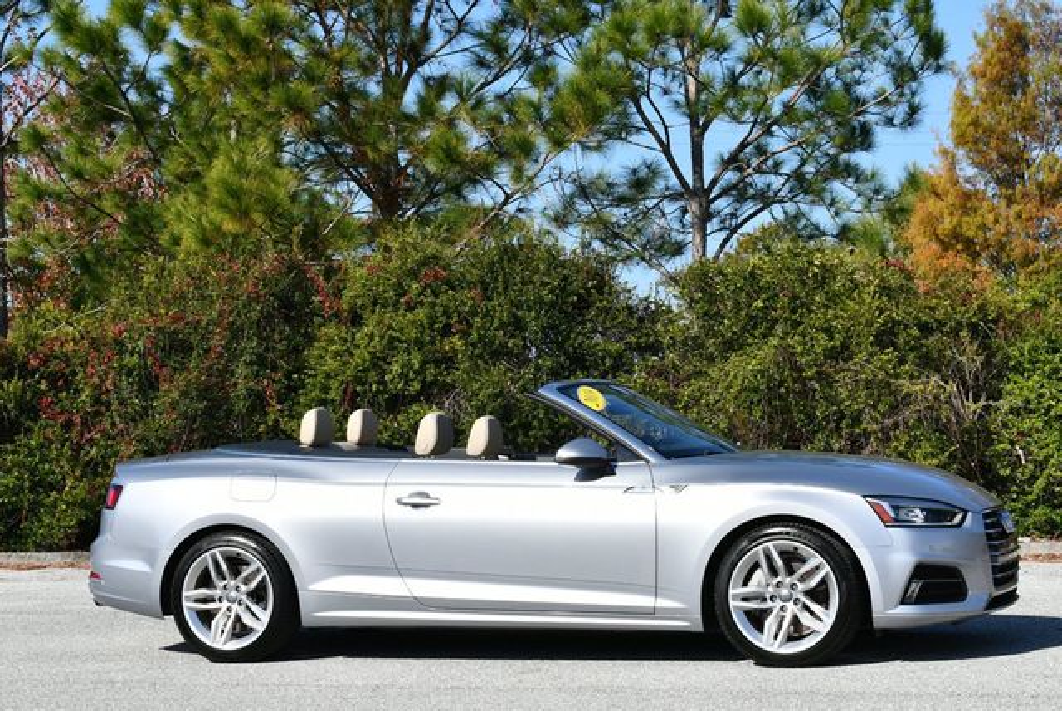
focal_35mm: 76
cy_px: 356
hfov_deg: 26.6
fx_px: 2244
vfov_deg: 18.0
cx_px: 531
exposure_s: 1/320
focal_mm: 38
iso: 100
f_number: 9
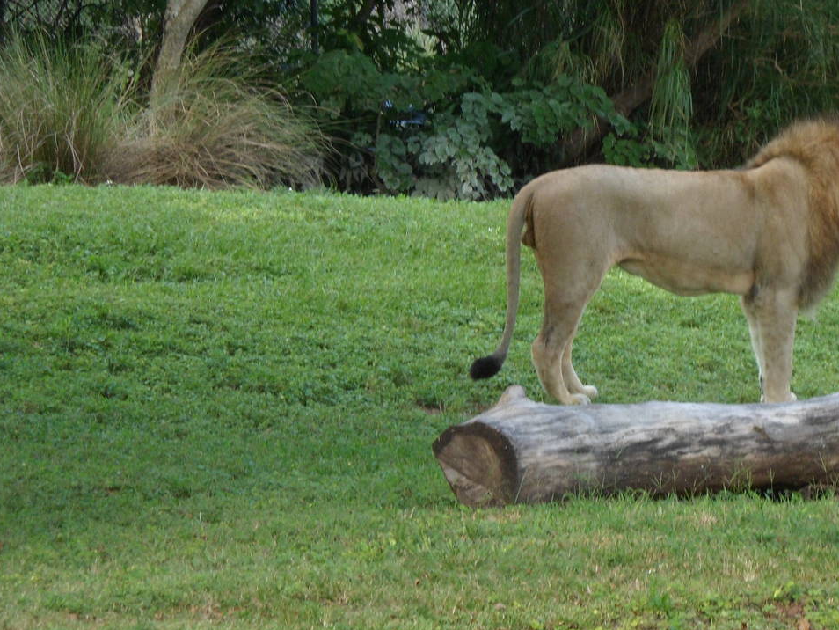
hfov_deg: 5.9
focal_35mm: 337
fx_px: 8170
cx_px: 699
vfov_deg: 4.4
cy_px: 373
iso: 80
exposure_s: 1/60
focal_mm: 36.2
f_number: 5.6
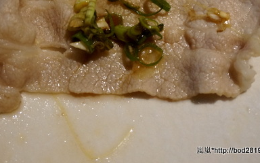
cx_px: 107
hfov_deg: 33.4
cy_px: 19
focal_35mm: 61
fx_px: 432
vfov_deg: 20.9
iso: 1600
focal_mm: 24
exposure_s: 1/60
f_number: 4.5
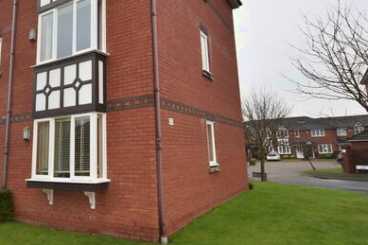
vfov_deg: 47.5
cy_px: 93
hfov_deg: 66.3
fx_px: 276
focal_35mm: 27
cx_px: 136
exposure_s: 1/40
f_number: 4
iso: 100
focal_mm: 10
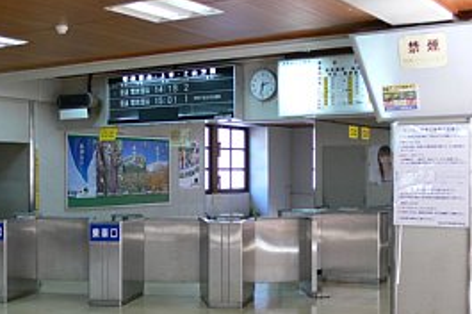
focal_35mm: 55
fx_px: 720
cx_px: 164
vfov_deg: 24.5
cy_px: 177
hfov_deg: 36.0
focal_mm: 7.4
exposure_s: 1/30
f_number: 2.8
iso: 160
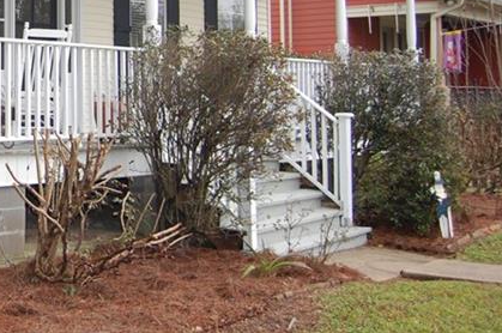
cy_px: 13
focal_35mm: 66
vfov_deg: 20.0
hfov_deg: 27.2
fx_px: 919
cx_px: -91
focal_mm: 18
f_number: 3.5
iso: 400
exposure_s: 1/400
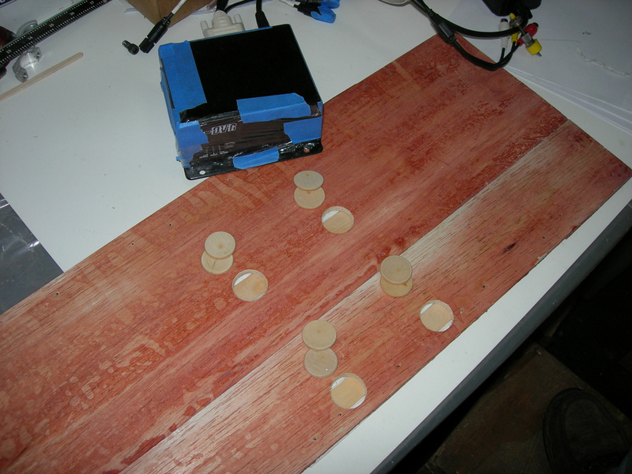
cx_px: 316
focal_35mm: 38
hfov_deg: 49.0
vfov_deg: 37.7
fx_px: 694
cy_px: 237
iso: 64
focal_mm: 7.8
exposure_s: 1/60.1
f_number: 2.8
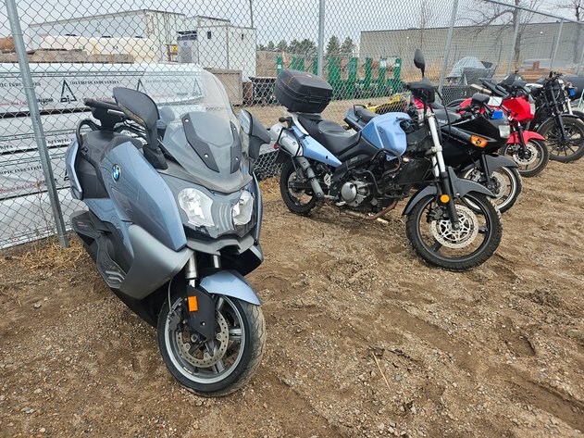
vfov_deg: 58.9
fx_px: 388
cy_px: 219
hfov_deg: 73.9
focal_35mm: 23
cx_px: 292
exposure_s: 1/224
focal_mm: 5.4
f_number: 1.8
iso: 25
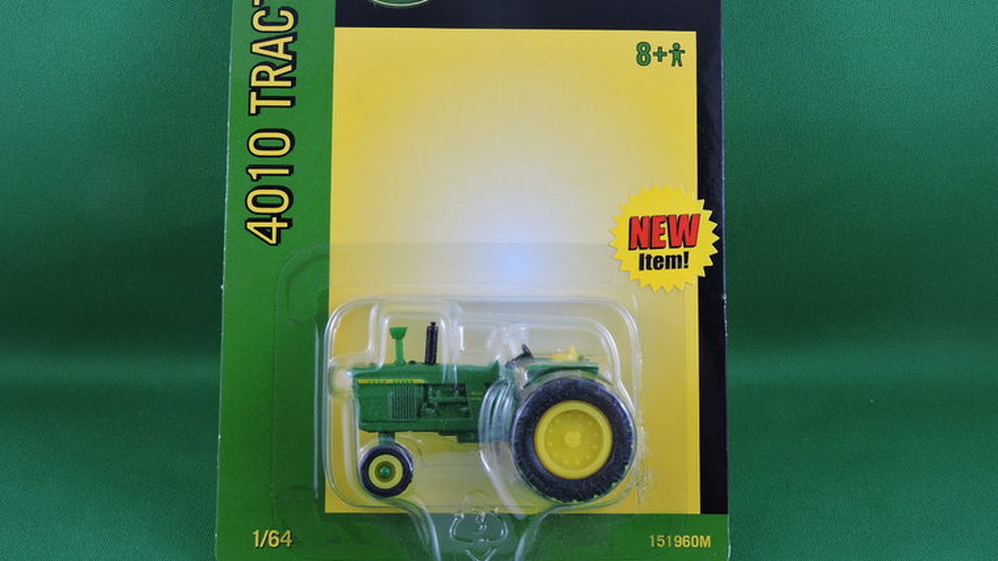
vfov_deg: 23.8
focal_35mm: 50
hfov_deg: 41.3
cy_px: 190
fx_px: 1323
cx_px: 505
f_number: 4
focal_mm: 8.1
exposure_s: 1/40
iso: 100
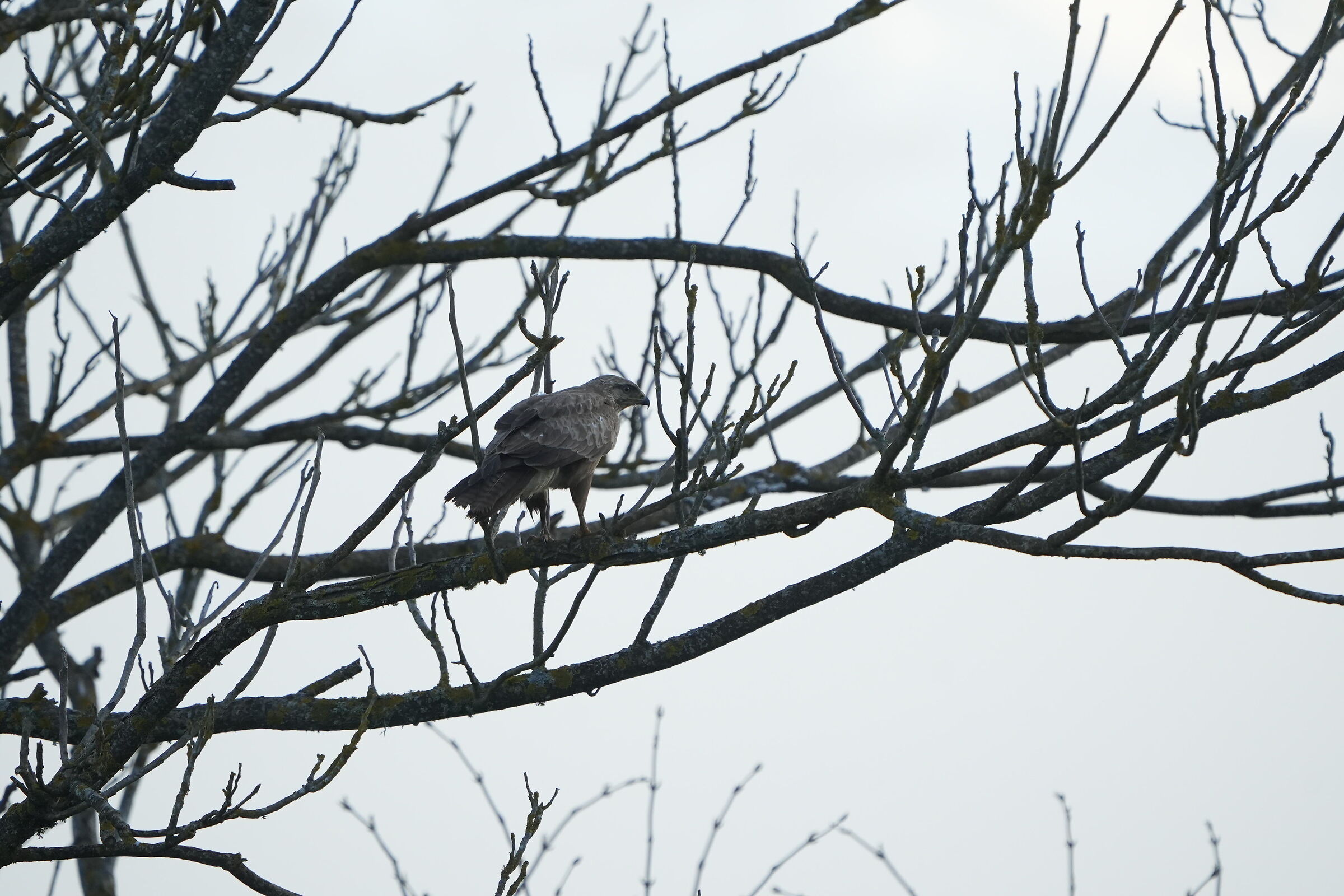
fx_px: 33597
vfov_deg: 1.5
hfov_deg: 2.3
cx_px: 672
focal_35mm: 900
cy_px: 448
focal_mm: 600
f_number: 6.3
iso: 1000
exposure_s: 1/1000
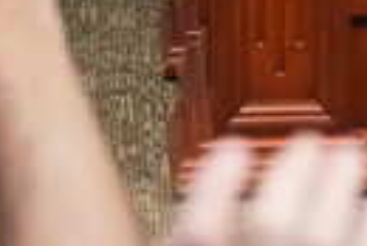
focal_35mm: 465
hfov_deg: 4.4
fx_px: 4746
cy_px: -700
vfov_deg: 2.9
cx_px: 421
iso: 10000
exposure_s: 1/500
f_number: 3.5
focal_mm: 59
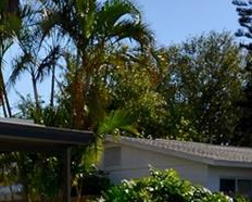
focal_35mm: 87
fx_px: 649
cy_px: 330
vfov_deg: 15.8
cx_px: 36
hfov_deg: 21.6
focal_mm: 14
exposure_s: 1/200
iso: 100
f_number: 11
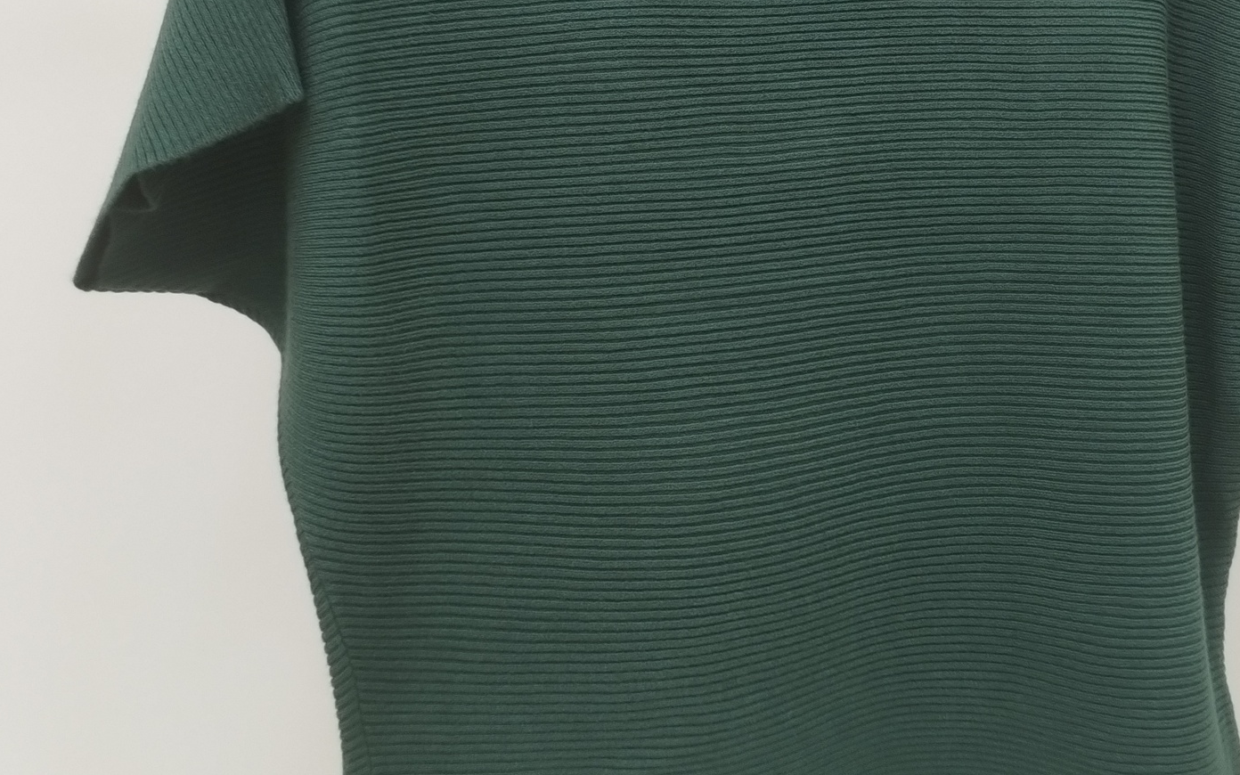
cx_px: 778
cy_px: 63
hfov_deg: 37.9
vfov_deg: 23.7
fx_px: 1791
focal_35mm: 53
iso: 212
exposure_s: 1/60
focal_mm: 4.75
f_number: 1.8
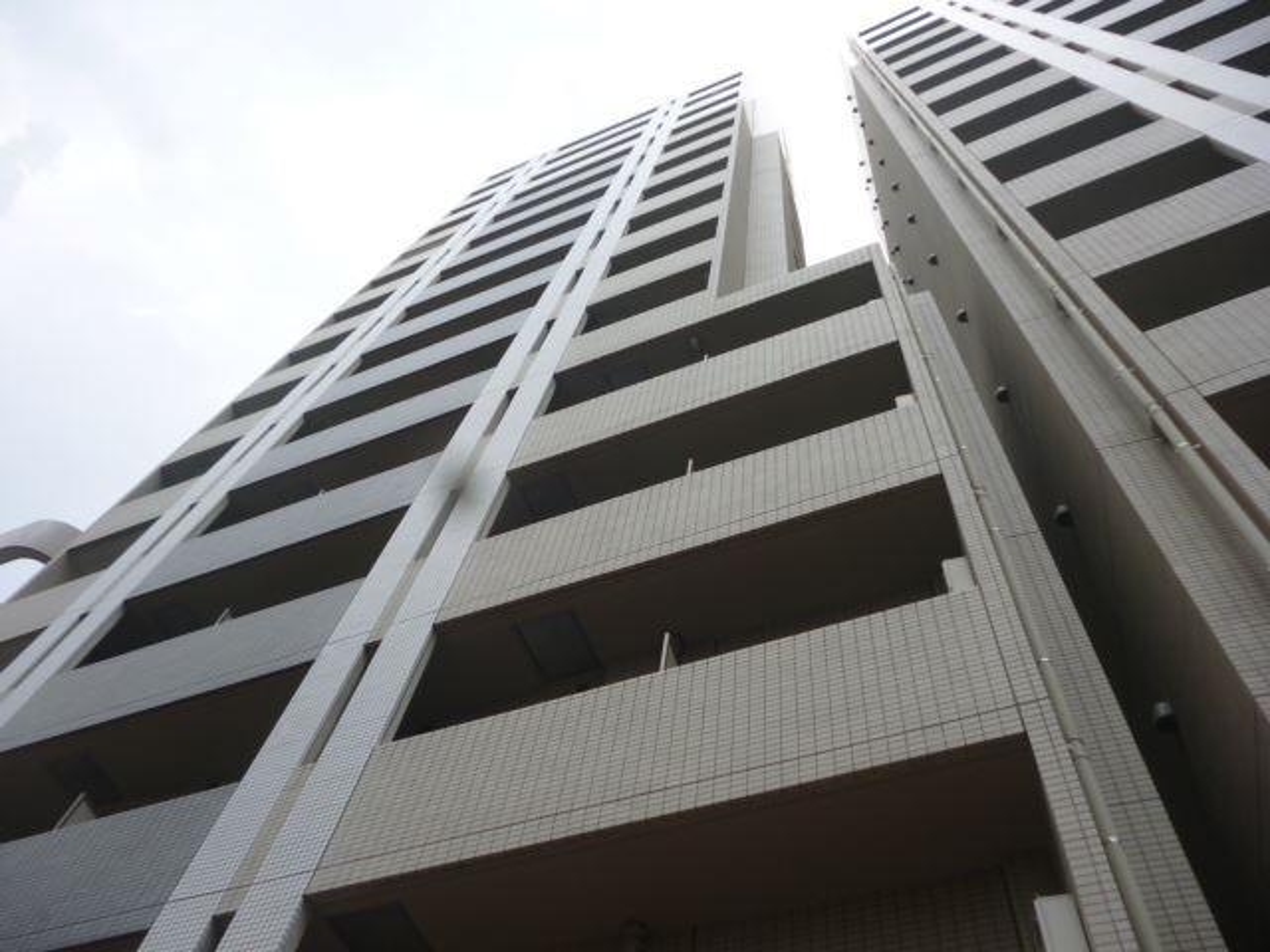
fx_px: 1027
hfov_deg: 63.4
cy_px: 476
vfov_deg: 49.7
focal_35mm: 28
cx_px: 635
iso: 100
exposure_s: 1/400
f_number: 3.1
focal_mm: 5
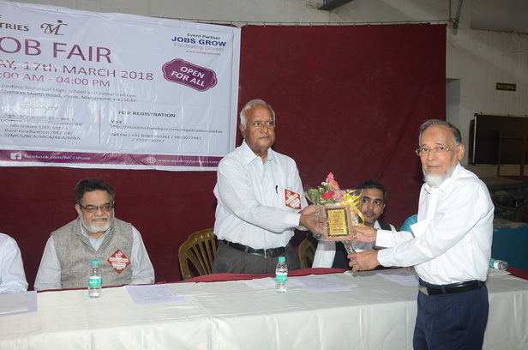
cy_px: 175
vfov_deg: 34.1
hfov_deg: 49.6
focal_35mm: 39
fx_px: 571
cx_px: 264
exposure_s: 1/125
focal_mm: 26
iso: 1000
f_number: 5.6
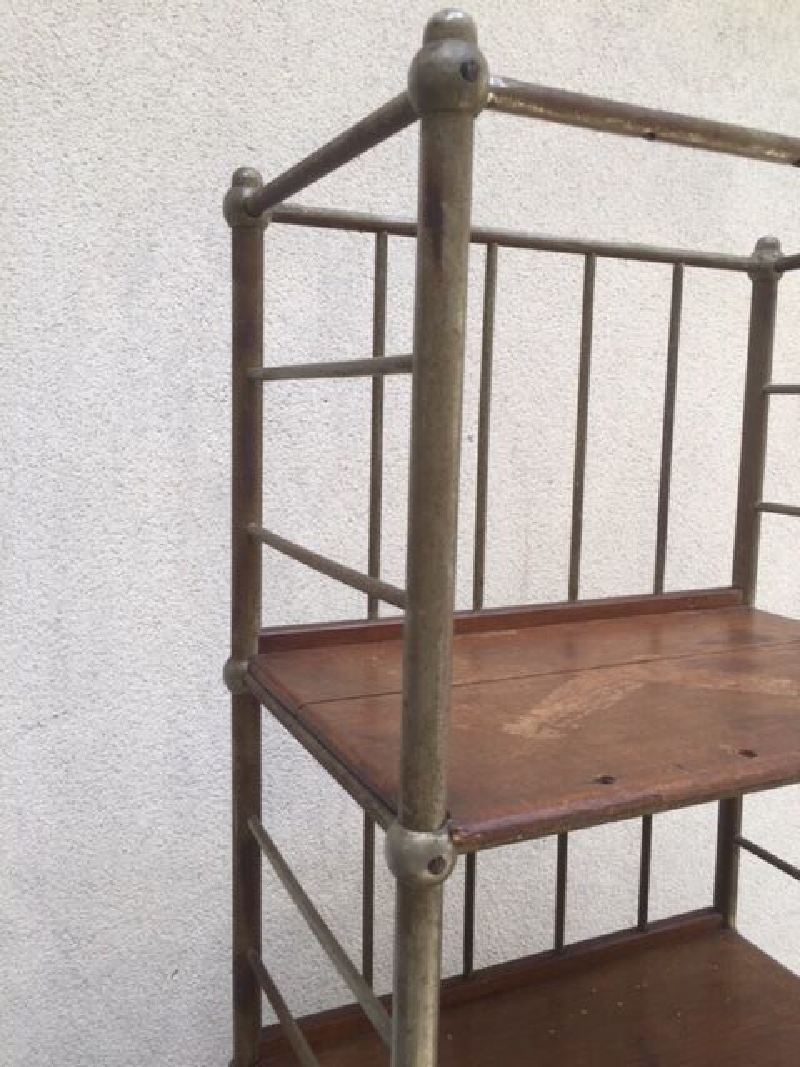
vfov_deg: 61.7
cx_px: 400
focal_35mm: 29
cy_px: 534
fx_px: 894
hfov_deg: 48.2
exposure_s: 1/108
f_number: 2.2
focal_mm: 4.15
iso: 32
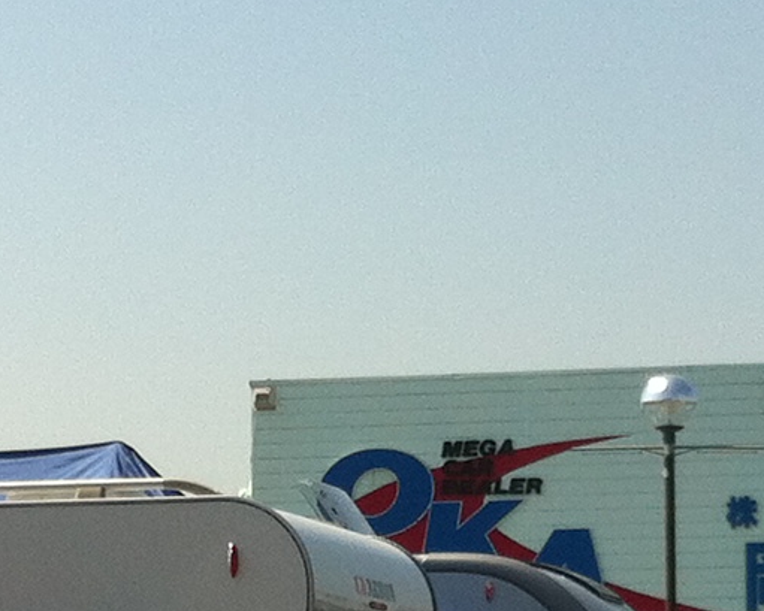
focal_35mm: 173
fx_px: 3913
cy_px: 474
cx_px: 350
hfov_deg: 11.2
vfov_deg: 8.9
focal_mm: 3.85
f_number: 2.8
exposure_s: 1/1676
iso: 80
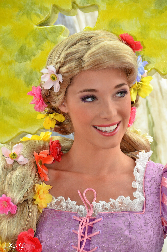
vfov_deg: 10.6
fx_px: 1363
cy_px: 126
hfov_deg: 7.0
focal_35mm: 195
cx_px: 84
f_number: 7.1
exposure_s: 1/250
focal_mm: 130
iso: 1250
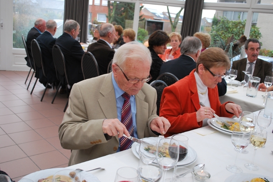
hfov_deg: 53.1
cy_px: 91
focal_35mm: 36
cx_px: 136
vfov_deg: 36.9
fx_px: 273
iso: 200
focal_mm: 24
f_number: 4.2
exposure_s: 1/60
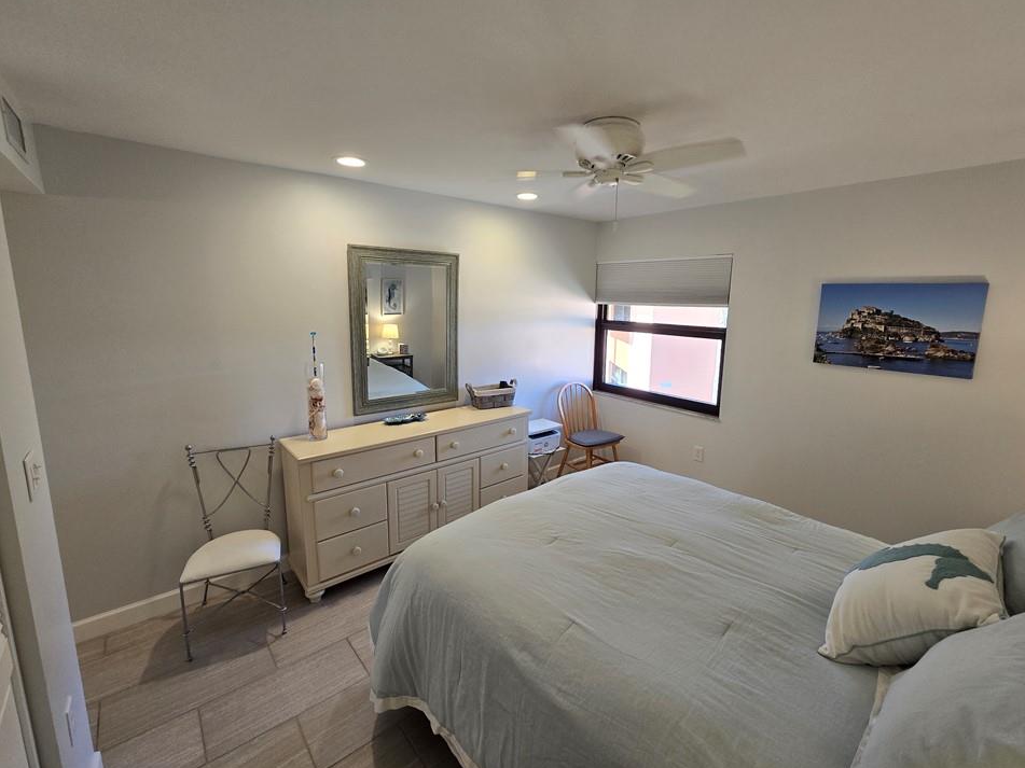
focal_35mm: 14
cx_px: 534
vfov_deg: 85.7
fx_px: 414
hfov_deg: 102.0
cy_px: 383
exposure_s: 1/60
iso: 80
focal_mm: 2.2
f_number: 2.2
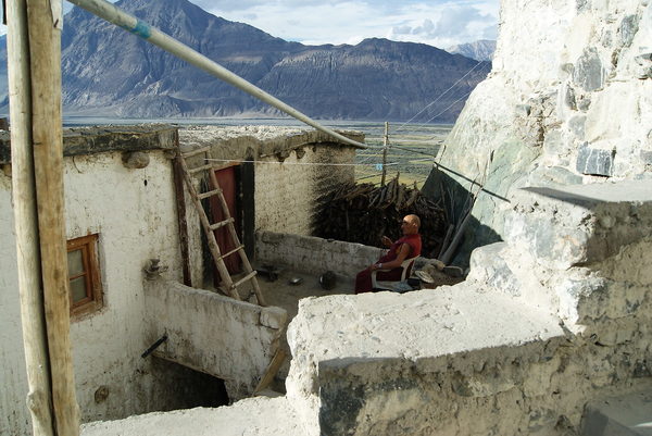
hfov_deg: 61.9
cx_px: 326
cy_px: 218
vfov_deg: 43.7
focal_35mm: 30
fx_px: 544
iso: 100
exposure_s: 1/125
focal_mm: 20
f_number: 10
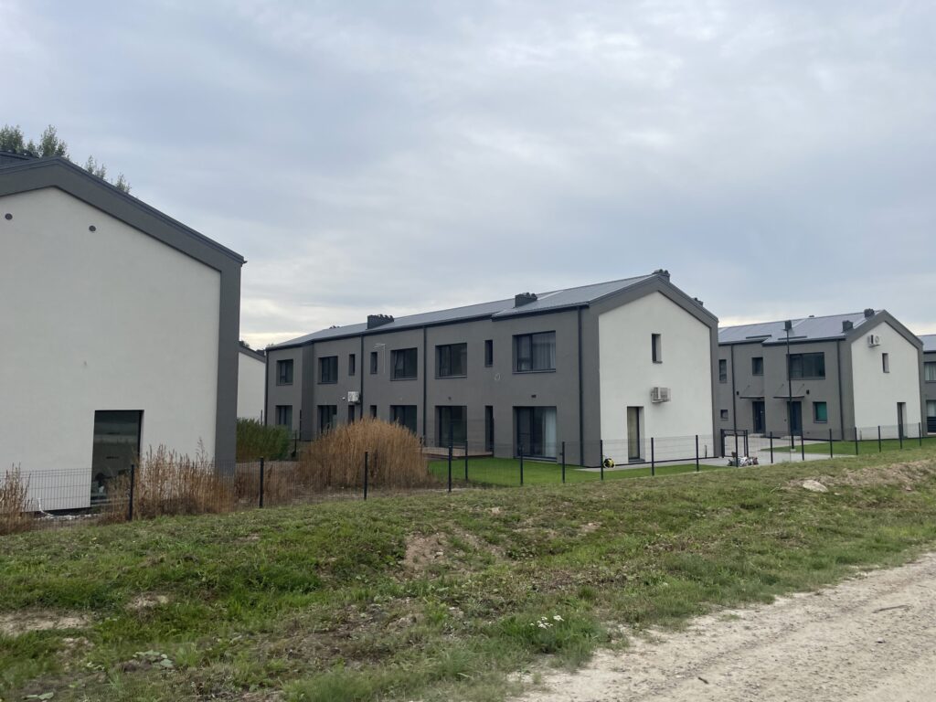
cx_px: 468
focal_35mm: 26
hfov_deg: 67.3
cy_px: 351
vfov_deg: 53.1
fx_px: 703
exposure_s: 1/2053
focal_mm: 4.2
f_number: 1.6
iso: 32
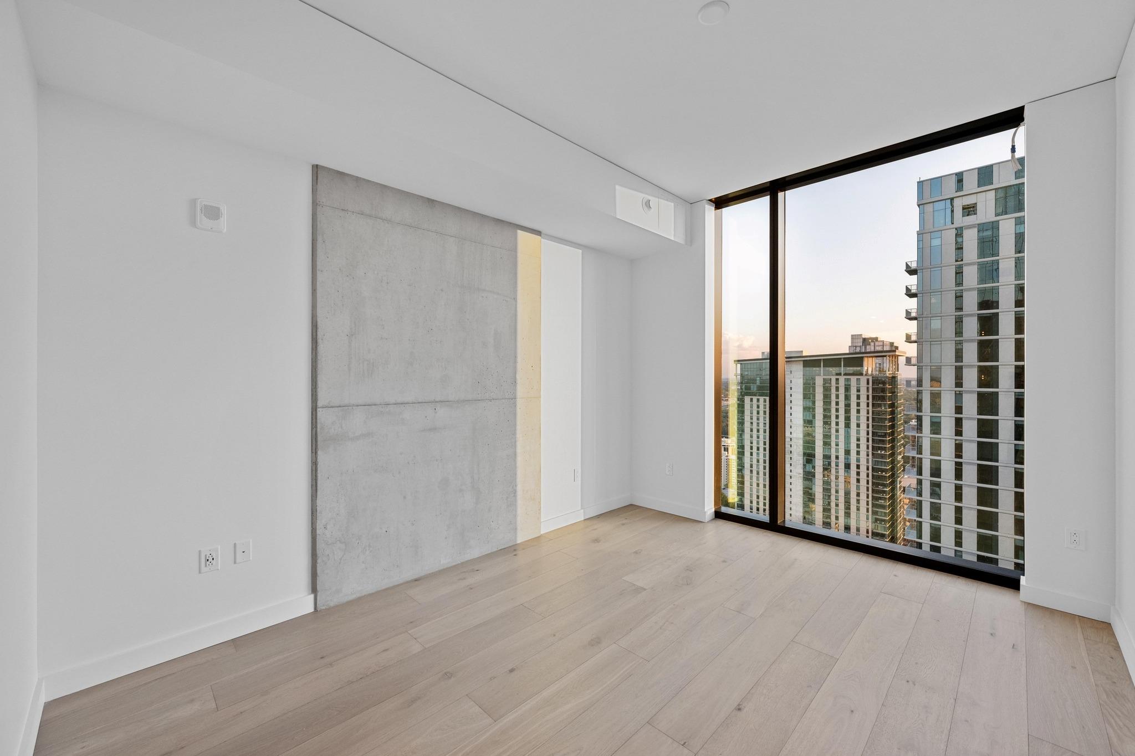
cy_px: 378
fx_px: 441
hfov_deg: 104.3
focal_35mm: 14
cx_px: 568
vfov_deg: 81.2
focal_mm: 14
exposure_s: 1/40
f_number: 7.1
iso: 2500
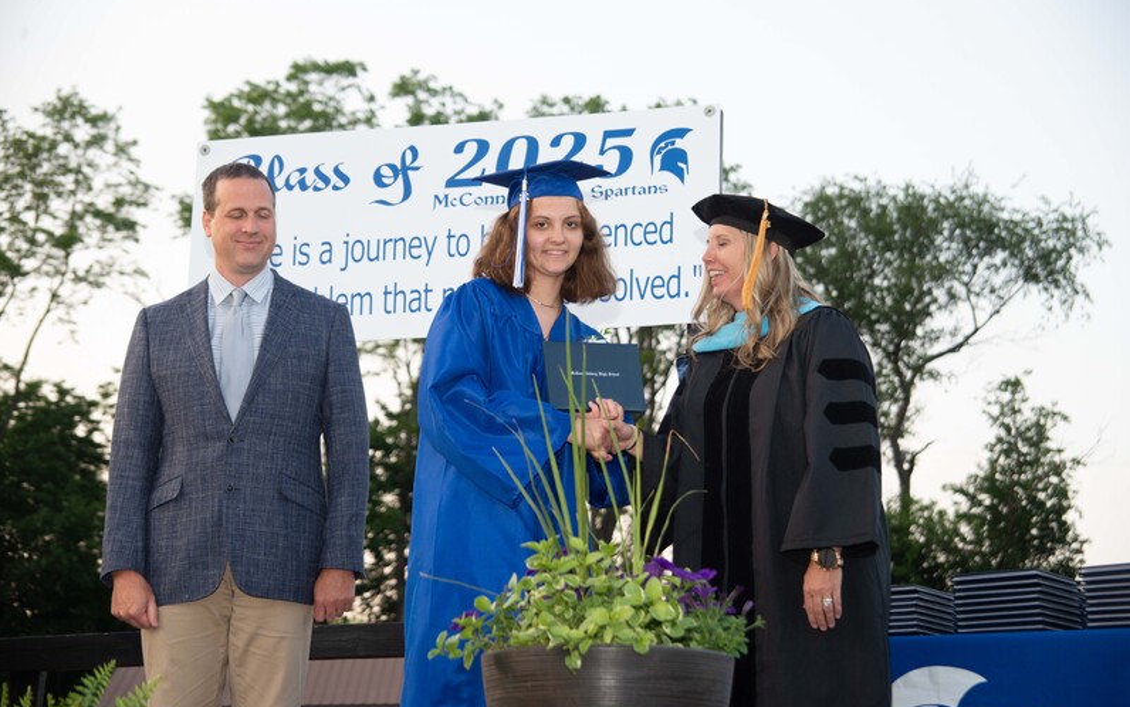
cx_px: 566
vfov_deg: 15.6
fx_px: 2588
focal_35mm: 84
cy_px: 348
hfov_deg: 24.6
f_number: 7.1
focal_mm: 82
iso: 800
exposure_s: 1/200
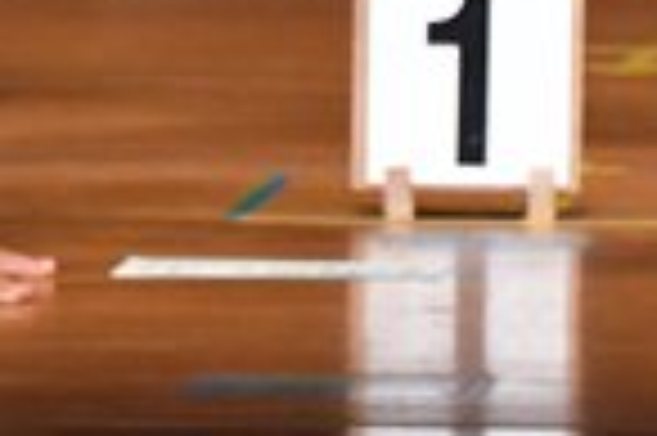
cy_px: -634
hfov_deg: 1.5
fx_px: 24719
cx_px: 731
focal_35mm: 1356
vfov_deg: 1.0
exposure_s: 1/400
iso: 5000
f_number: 5.6
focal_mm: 170
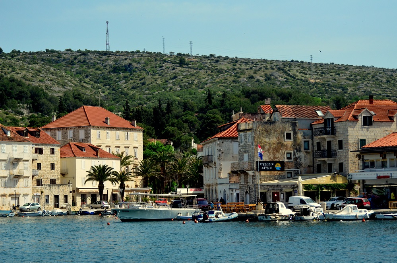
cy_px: 132
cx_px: 198
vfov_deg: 13.0
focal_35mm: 105
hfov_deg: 19.5
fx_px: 1155
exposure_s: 1/8000
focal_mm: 70
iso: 800
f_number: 4.5
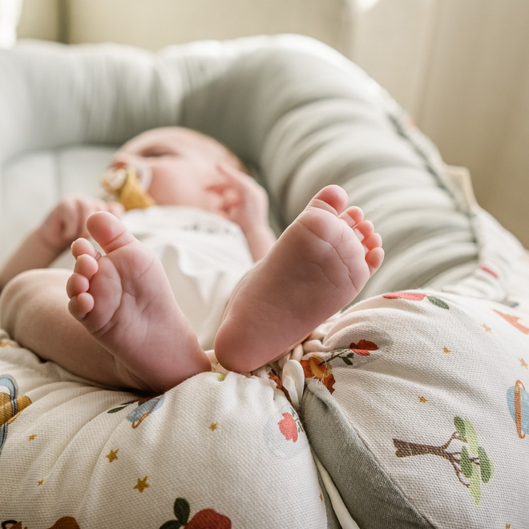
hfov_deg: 32.7
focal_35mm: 52
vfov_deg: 32.8
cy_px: 255
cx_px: 209
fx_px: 899
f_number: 2.8
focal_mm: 23
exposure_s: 1/160
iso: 160
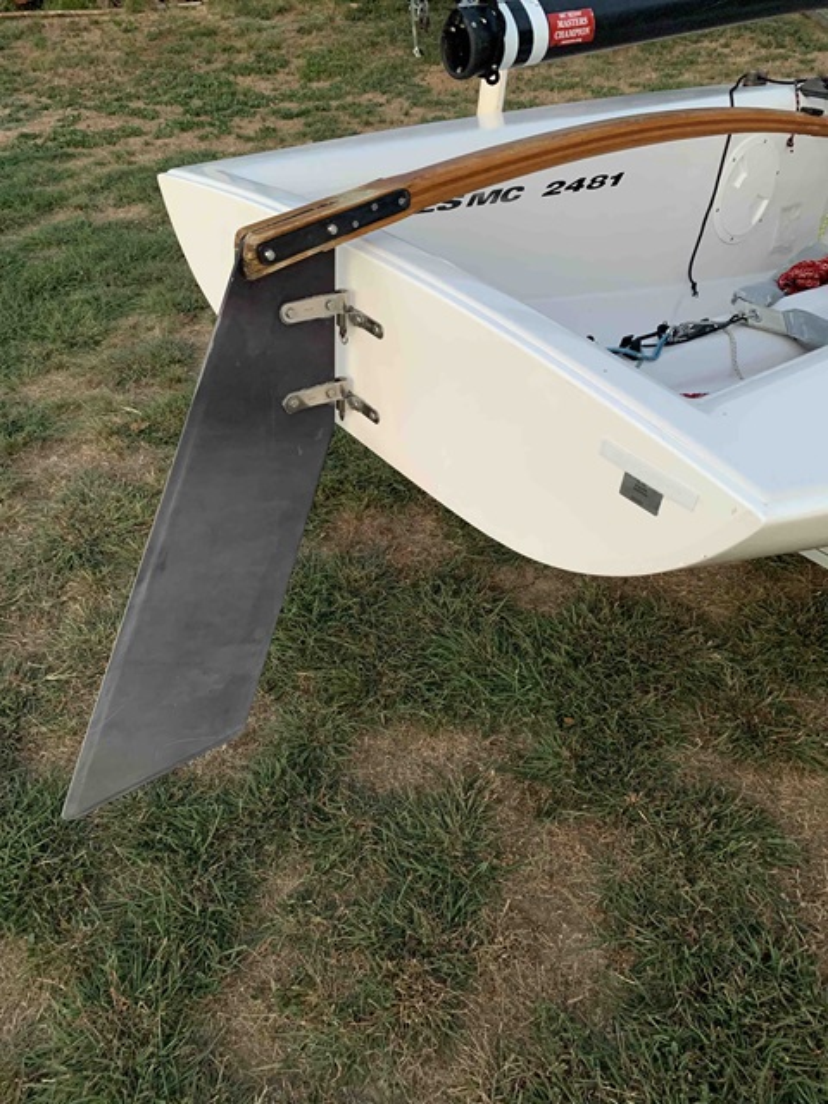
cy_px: 552
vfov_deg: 67.3
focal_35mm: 26
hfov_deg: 53.1
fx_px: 829
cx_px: 414
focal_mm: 4.25
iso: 400
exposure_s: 1/38
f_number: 1.8
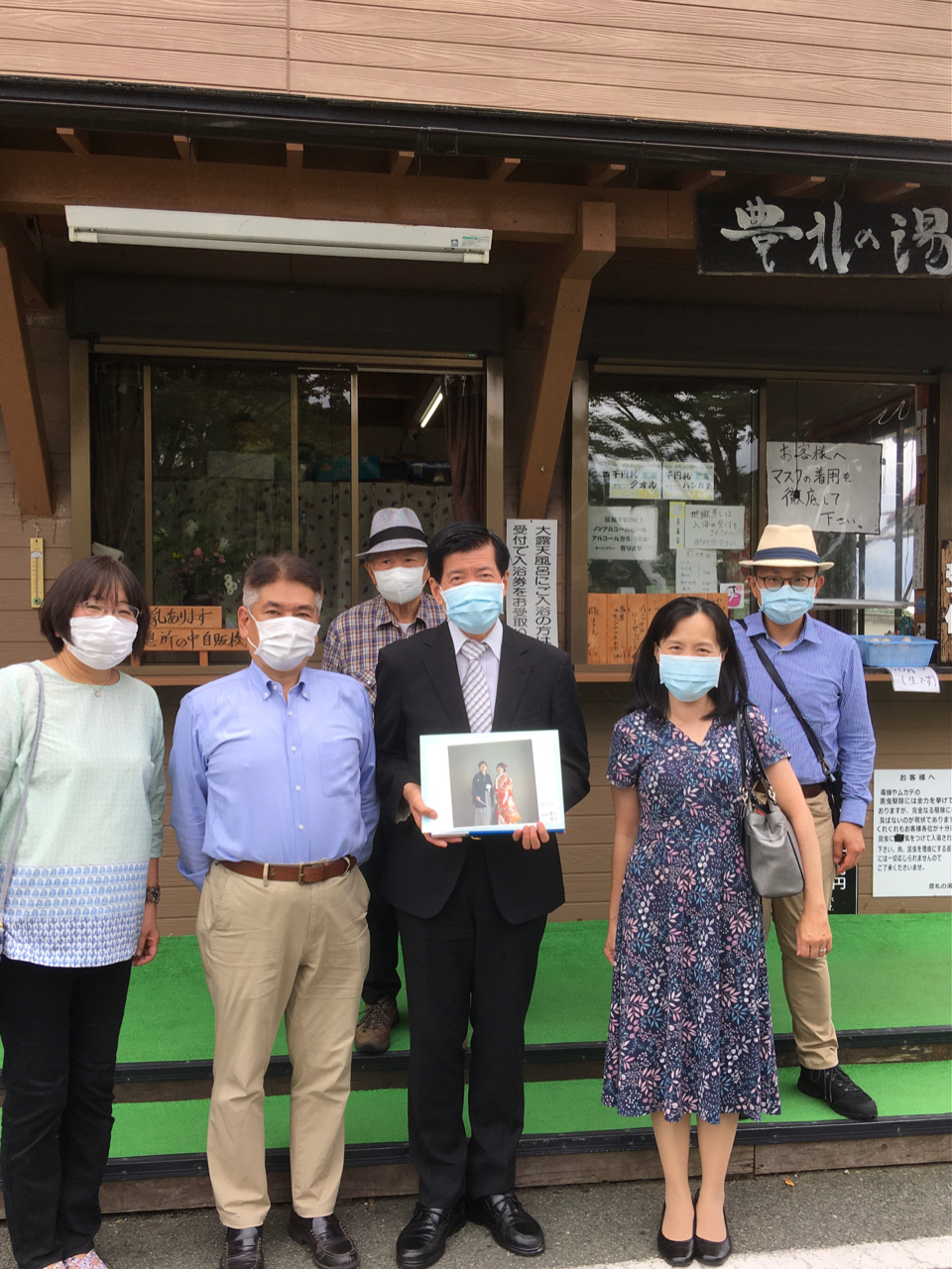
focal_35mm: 29
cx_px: 476
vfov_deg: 61.7
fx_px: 1063
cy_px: 634
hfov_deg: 48.2
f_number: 2.2
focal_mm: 4.15
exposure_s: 1/463
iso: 25
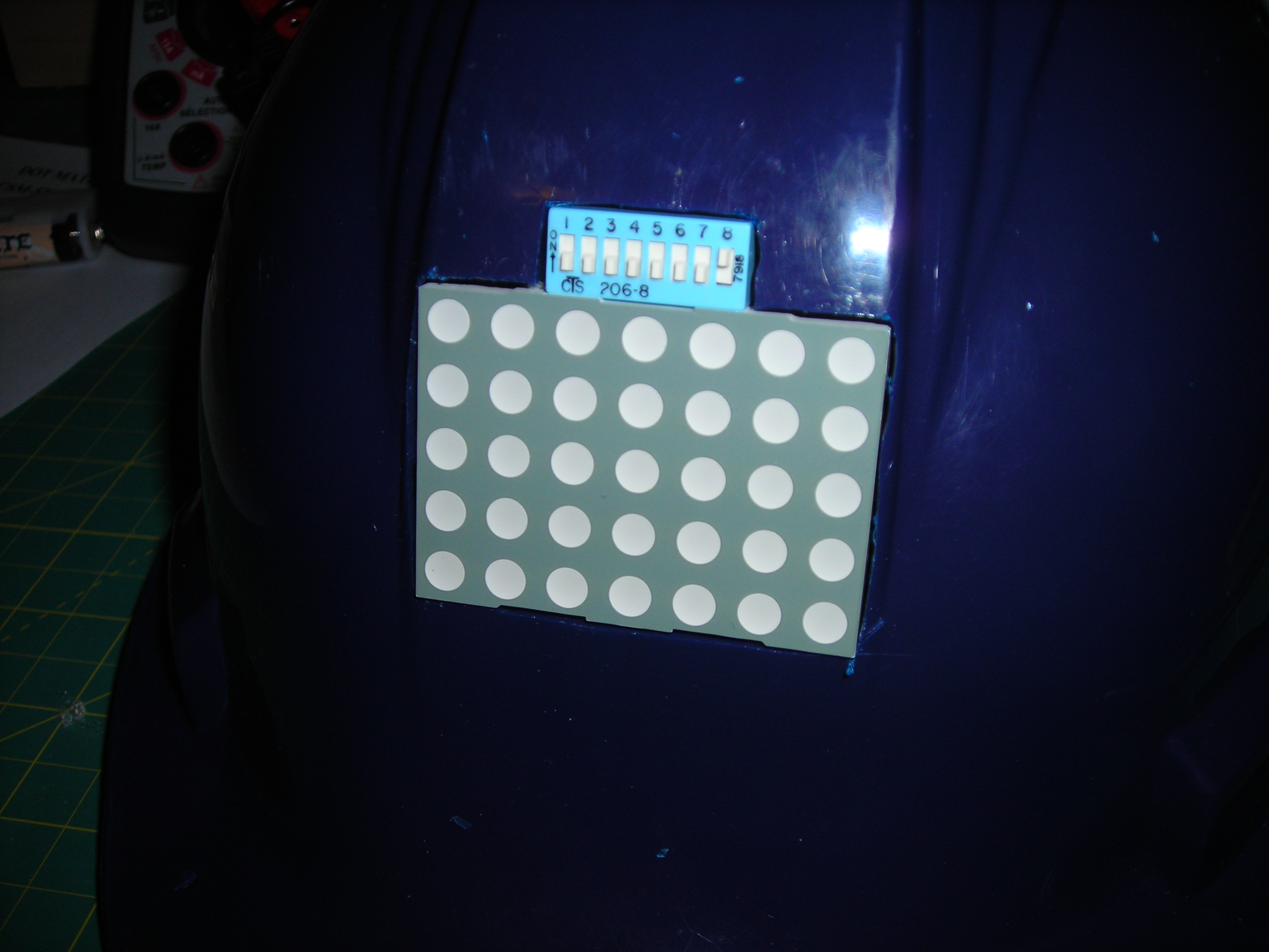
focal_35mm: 38
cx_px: 634
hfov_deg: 49.0
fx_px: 1393
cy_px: 476
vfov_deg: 37.7
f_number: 6.4
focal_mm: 6.3
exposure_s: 1/60.1
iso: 50
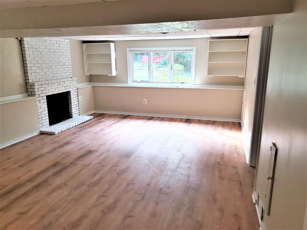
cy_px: 115
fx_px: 231
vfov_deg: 53.1
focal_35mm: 26
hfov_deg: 67.3
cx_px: 154
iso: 50
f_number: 1.5
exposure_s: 1/60
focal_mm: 4.3
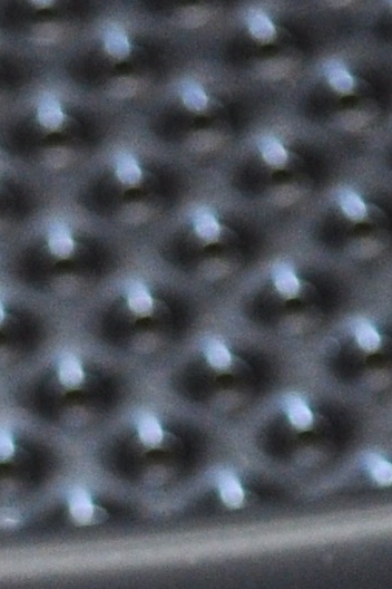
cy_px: 1187
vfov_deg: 4.6
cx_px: -522
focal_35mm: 438
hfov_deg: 3.1
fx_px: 7153
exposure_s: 1/50
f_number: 5
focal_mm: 36
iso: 500
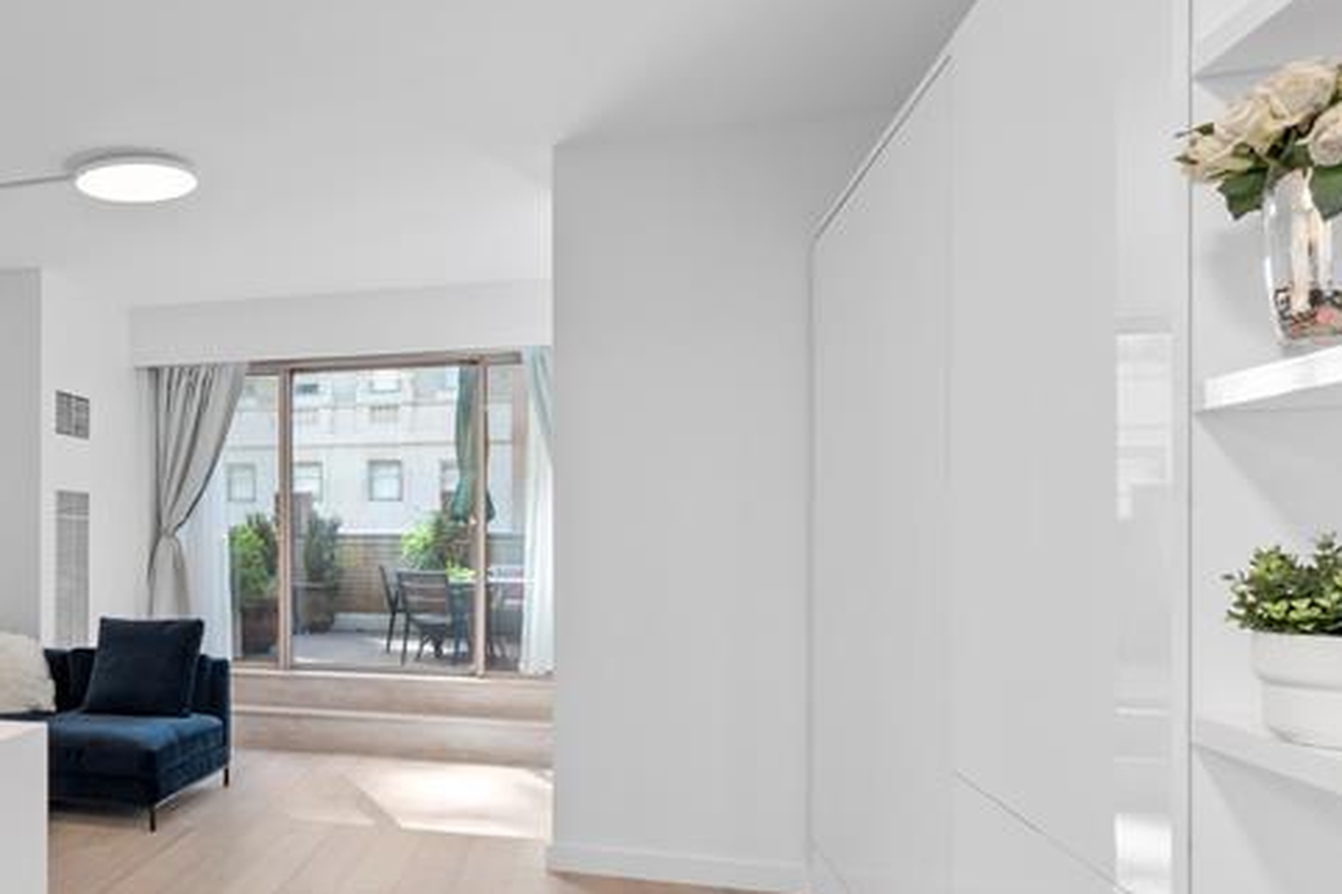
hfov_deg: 58.0
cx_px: 184
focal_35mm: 28
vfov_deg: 46.0
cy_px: 557
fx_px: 1043
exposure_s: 1/4
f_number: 8
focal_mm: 10
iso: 100
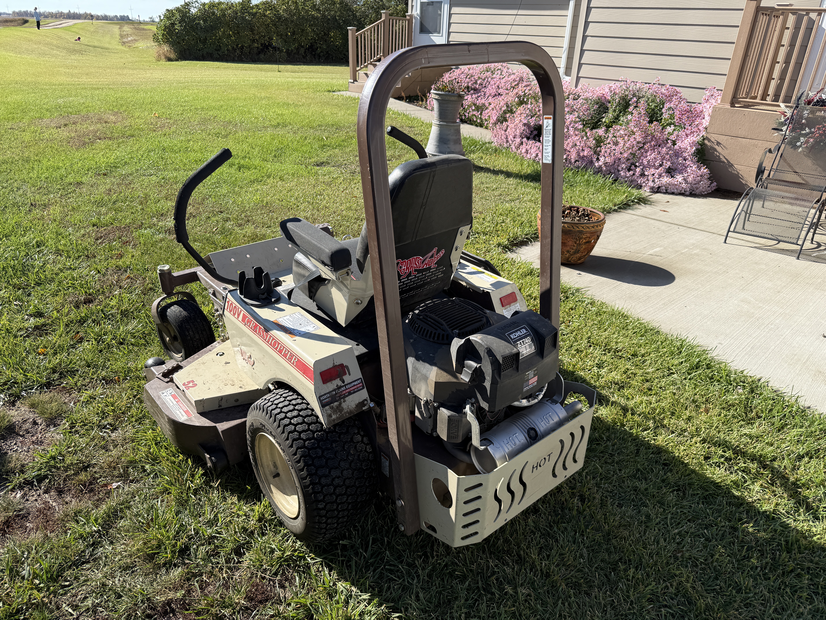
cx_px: 413
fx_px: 573
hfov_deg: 71.6
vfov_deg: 56.8
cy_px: 310
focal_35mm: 24
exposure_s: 1/2370
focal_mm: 6.76
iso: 80
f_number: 1.78
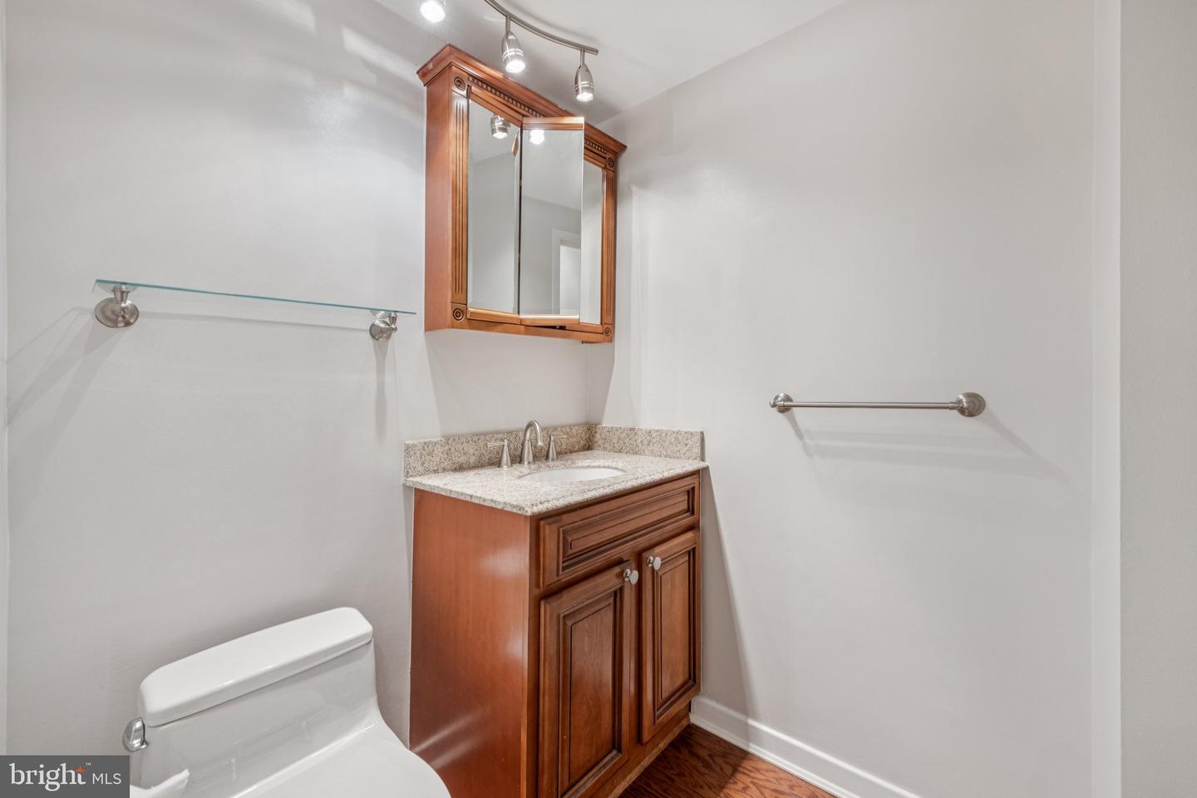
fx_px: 465
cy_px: 399
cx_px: 598
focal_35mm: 14
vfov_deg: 81.2
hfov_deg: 104.3
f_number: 10
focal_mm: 14
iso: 320
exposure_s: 1/6
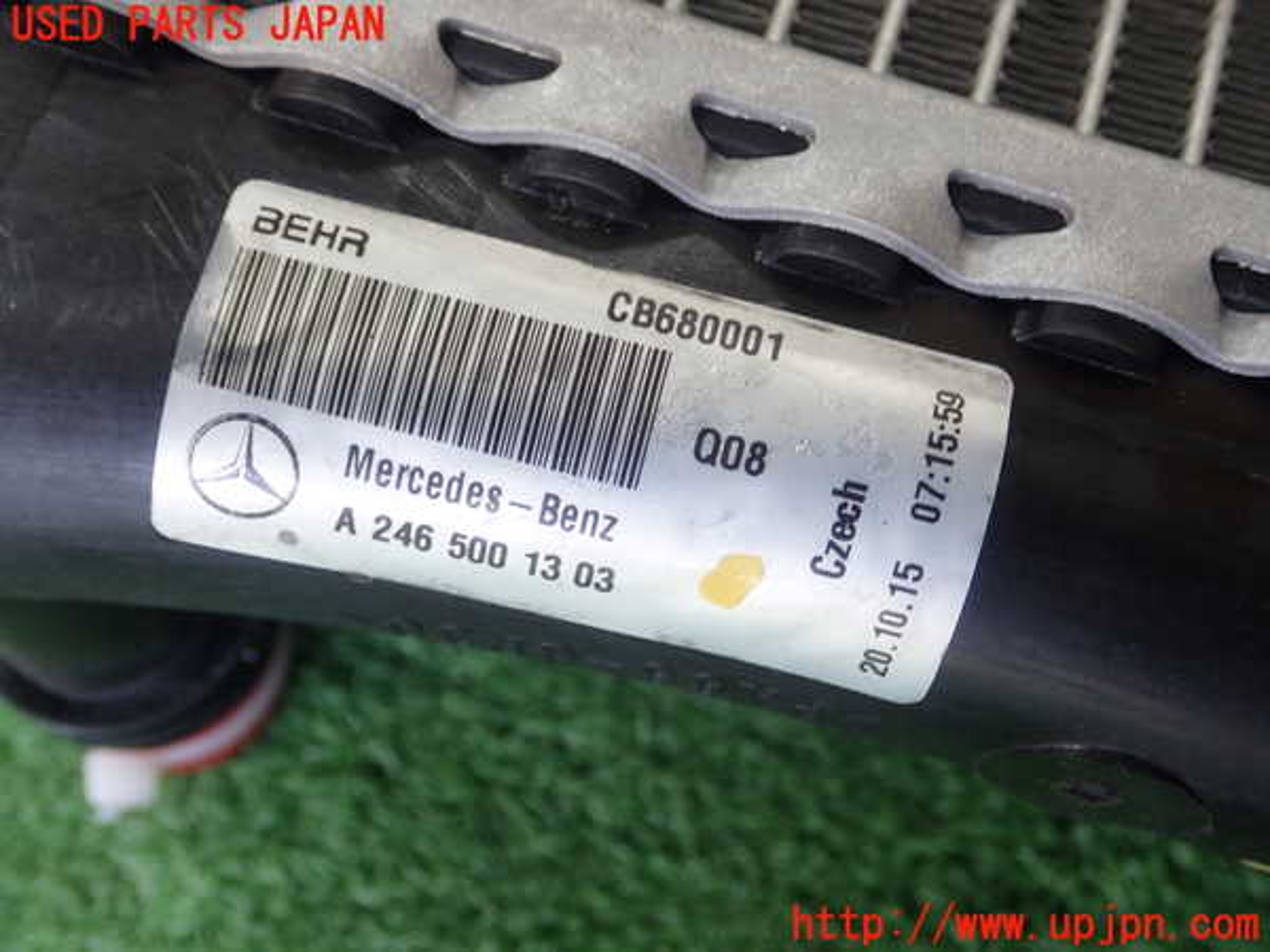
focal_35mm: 40
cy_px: 476
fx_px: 1468
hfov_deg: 46.8
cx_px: 635
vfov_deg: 36.0
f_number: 2.8
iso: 200
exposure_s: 1/60
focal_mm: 7.34
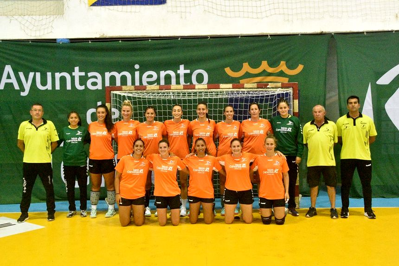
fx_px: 416
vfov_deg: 35.5
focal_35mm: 38
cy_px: 133
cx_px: 200
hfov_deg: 51.3
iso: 20000
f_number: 9
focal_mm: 25
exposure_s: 1/320
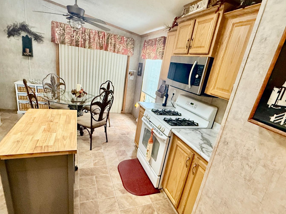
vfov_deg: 81.7
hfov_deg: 98.2
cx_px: 147
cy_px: 112
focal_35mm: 15
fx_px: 124
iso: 500
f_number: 2.2
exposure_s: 1/60
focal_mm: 2.22
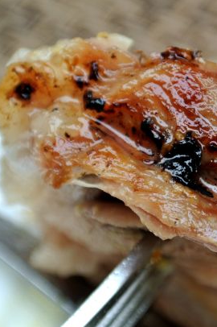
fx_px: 1268
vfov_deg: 14.7
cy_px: 149
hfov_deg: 9.7
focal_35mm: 140
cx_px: 238
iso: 100
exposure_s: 1/30
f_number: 5.6
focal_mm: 30
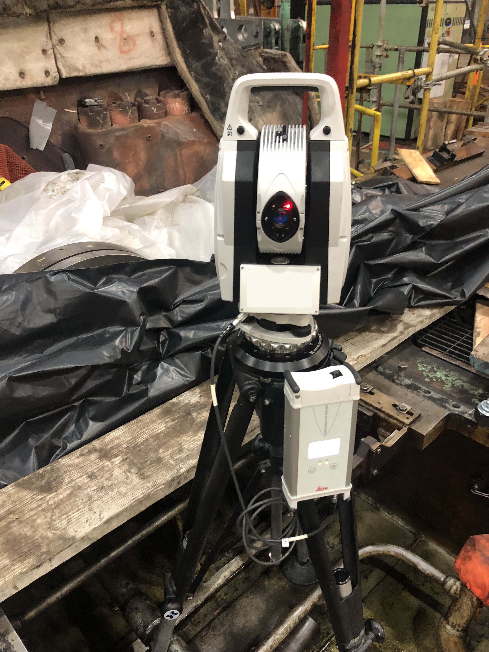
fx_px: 527
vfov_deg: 63.4
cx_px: 244
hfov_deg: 49.7
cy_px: 326
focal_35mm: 28
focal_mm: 4
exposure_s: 1/15
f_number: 1.8
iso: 80
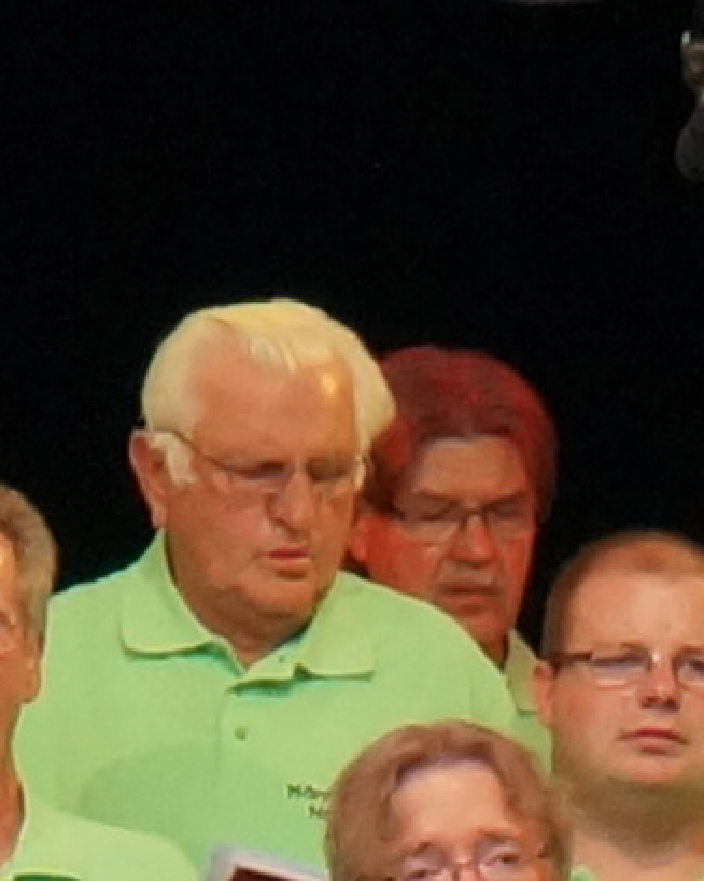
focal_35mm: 1223
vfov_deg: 1.6
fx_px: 31876
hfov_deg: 1.3
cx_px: 846
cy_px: 1756
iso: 1250
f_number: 5.6
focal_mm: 72.5
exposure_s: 1/125
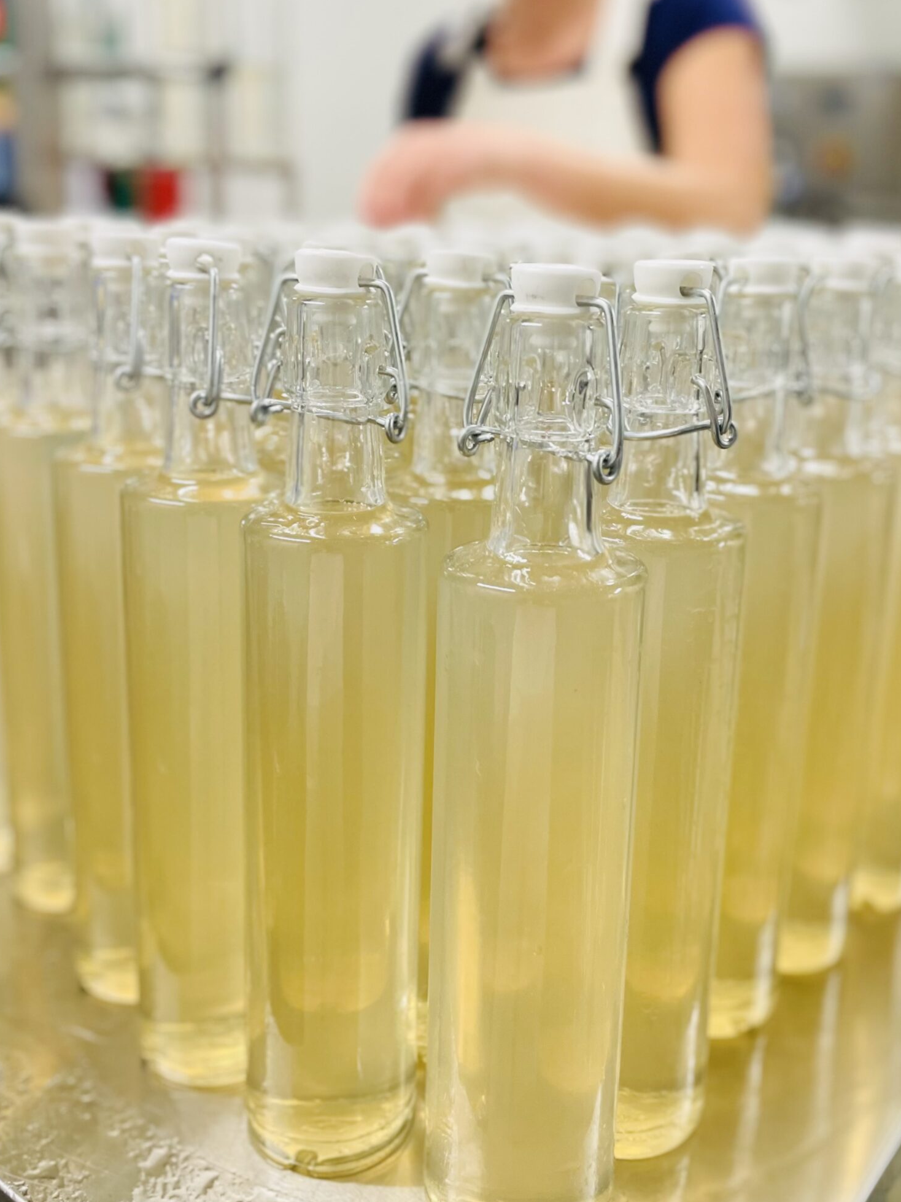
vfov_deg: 53.8
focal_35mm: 34
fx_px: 1180
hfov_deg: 41.7
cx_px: 503
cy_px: 527
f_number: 1.6
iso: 125
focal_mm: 4.2
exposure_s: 1/100
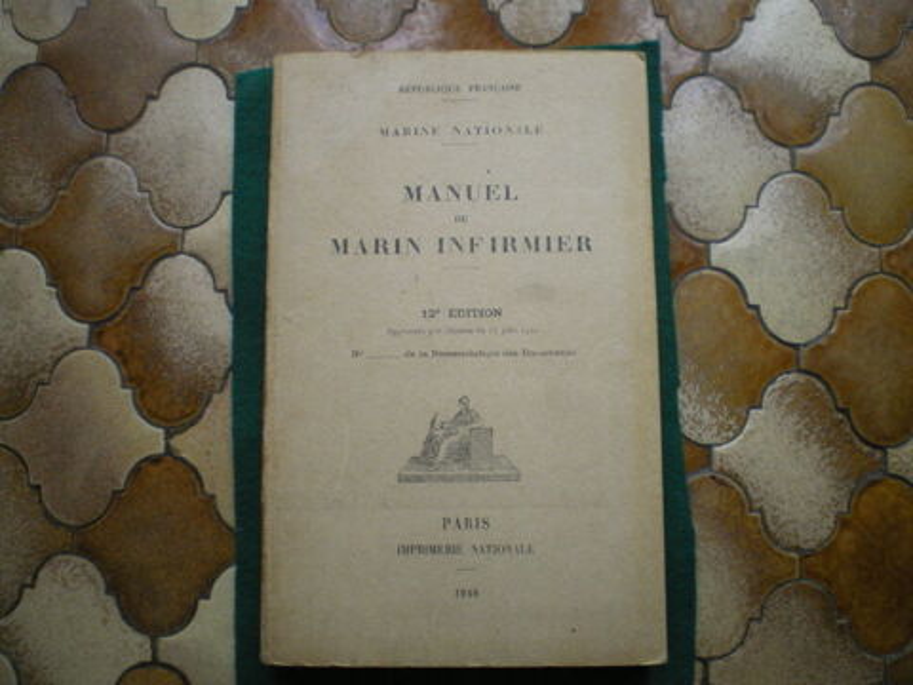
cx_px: 456
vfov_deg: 37.7
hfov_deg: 49.0
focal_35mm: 38
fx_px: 1002
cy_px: 342
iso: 320
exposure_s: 1/50
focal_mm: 6.3
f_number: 3.1
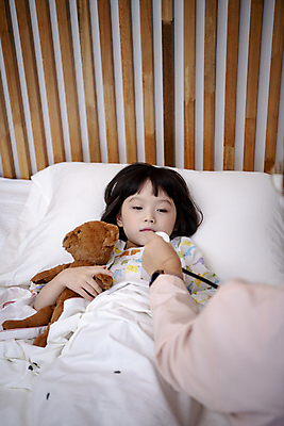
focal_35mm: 62
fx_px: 733
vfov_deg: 32.4
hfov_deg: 21.9
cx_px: 142
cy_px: 213
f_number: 2.8
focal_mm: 62
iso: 400
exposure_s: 1/125
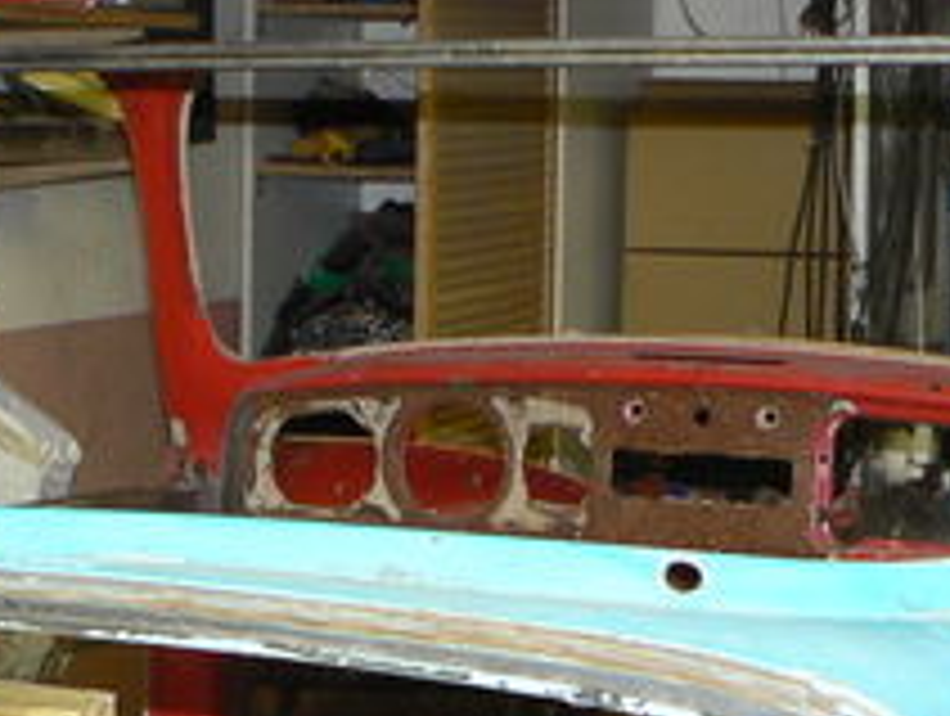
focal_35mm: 109
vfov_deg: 13.6
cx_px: 77
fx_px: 2997
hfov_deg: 17.7
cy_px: 536
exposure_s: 1/30
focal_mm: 6
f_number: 2.8
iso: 125
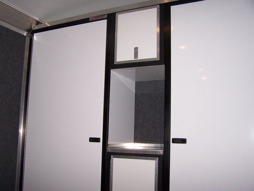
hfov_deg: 49.0
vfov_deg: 37.7
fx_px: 279
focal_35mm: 38
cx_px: 127
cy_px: 96
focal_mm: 6.3
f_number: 2.8
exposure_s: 1/60
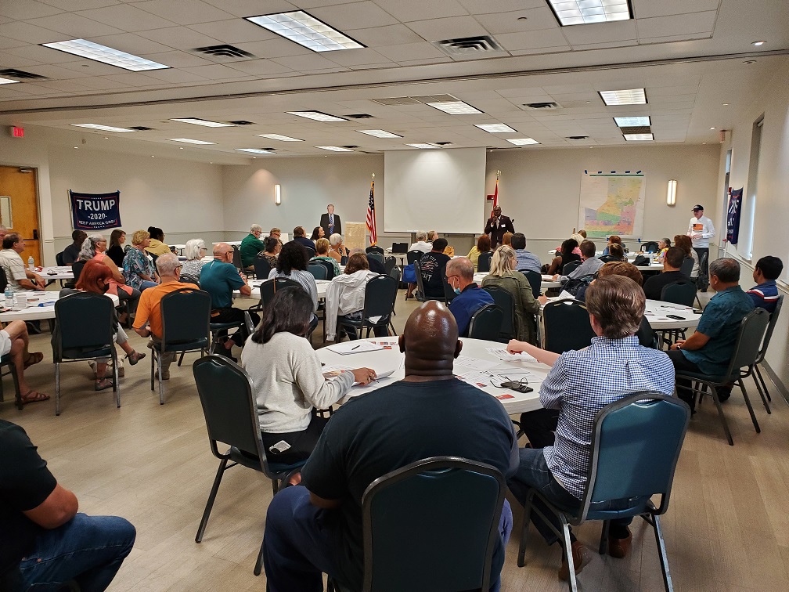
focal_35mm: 26
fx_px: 593
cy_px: 296
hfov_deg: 67.3
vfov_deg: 53.1
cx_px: 394
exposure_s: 1/60
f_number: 2.4
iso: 250
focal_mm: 4.3
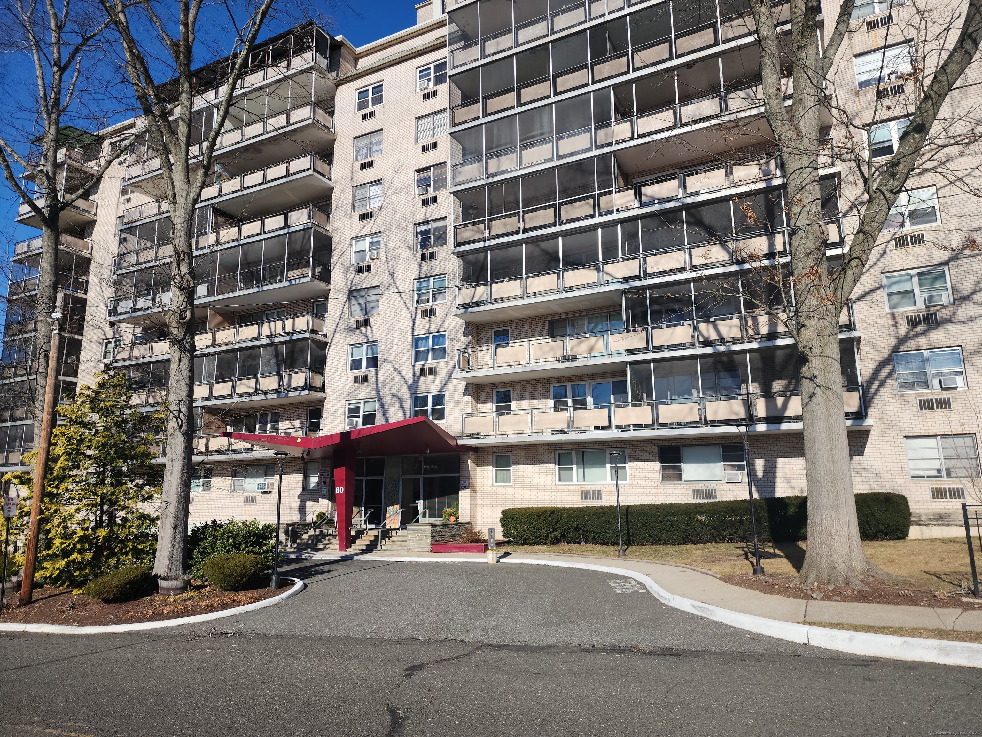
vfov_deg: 58.9
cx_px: 491
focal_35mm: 23
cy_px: 368
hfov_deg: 73.9
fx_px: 652
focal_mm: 6.4
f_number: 1.8
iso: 12
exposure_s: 1/1314
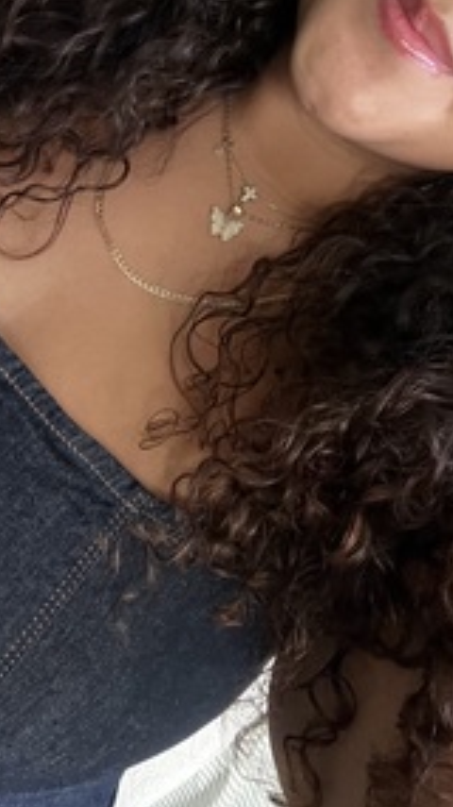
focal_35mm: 44
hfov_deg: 27.0
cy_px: 178
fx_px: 941
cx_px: 265
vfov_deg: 44.5
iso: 250
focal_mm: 2.71
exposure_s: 1/60
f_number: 2.2
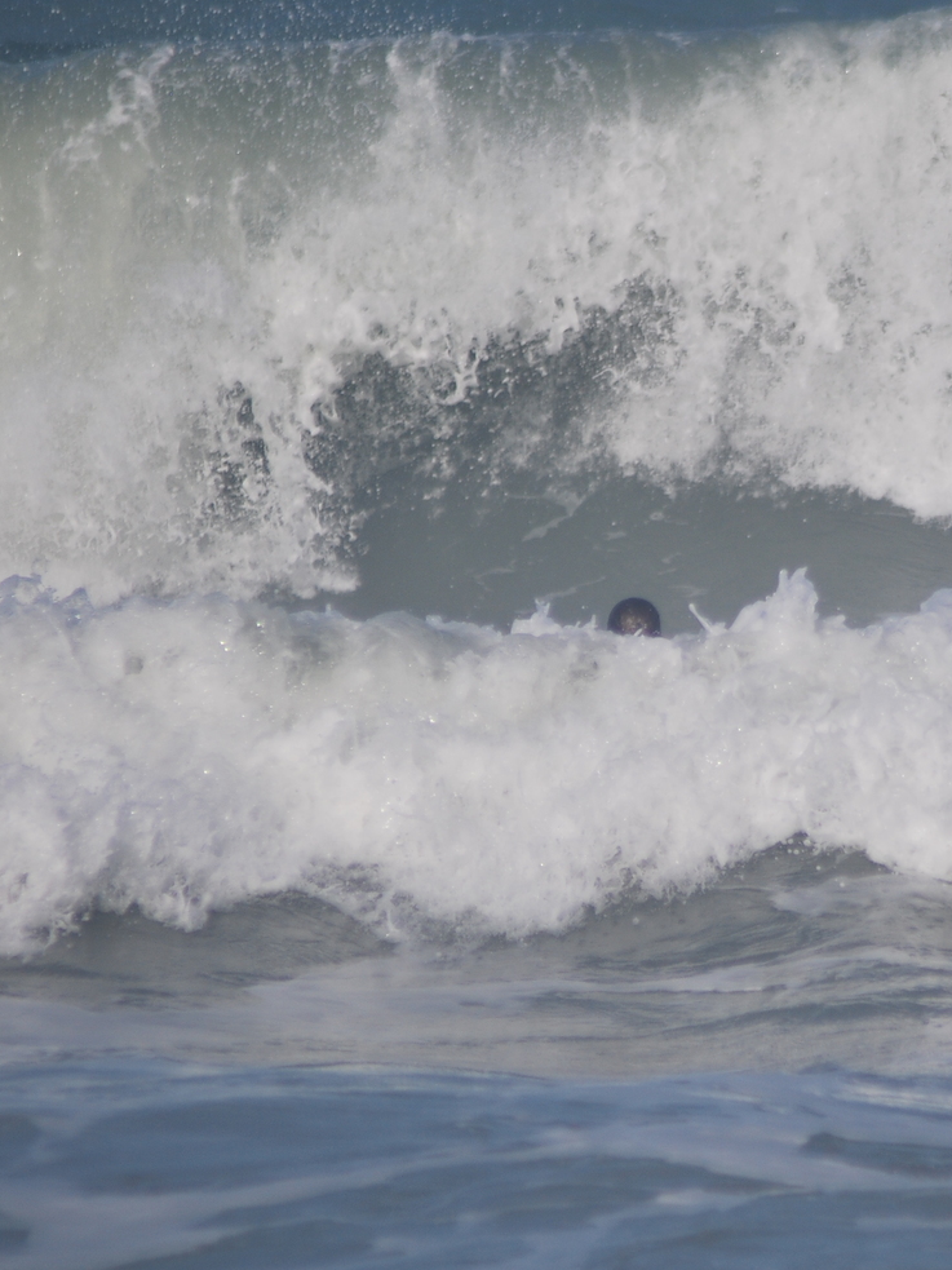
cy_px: 665
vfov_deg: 2.8
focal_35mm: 705
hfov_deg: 2.1
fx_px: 25857
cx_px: 956
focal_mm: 300
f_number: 5.6
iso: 100
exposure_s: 1/1250
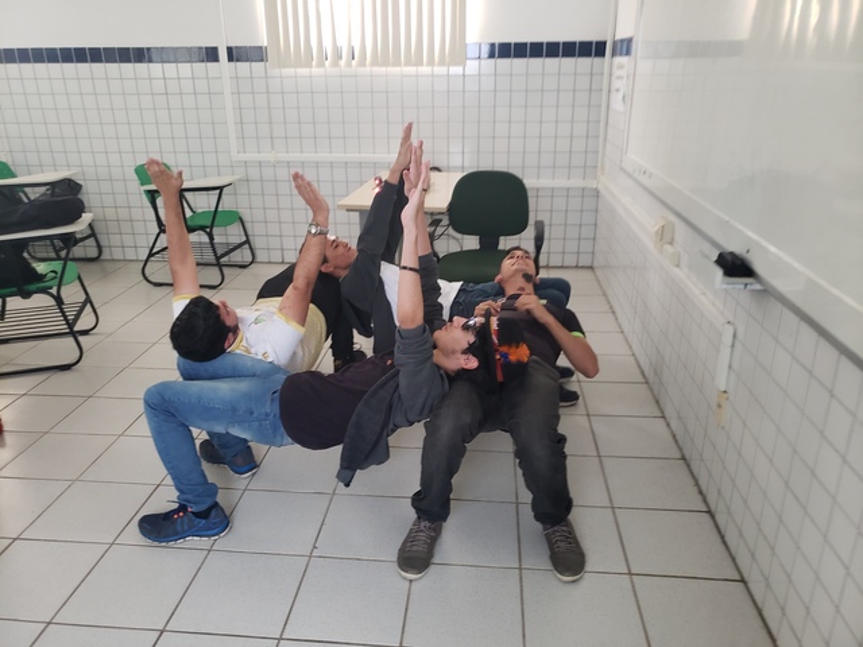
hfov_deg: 67.3
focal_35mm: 26
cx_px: 432
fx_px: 648
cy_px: 324
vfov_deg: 53.1
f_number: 1.5
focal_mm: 4.3
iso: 250
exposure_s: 1/26
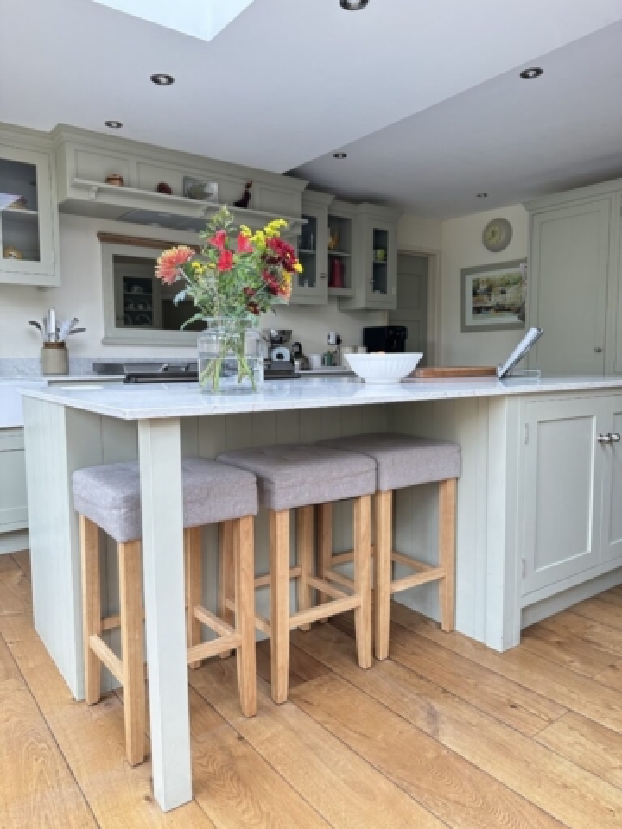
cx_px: 311
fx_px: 575
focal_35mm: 24
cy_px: 414
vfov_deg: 71.6
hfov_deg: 56.8
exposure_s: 1/60
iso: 250
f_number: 1.78
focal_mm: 6.86
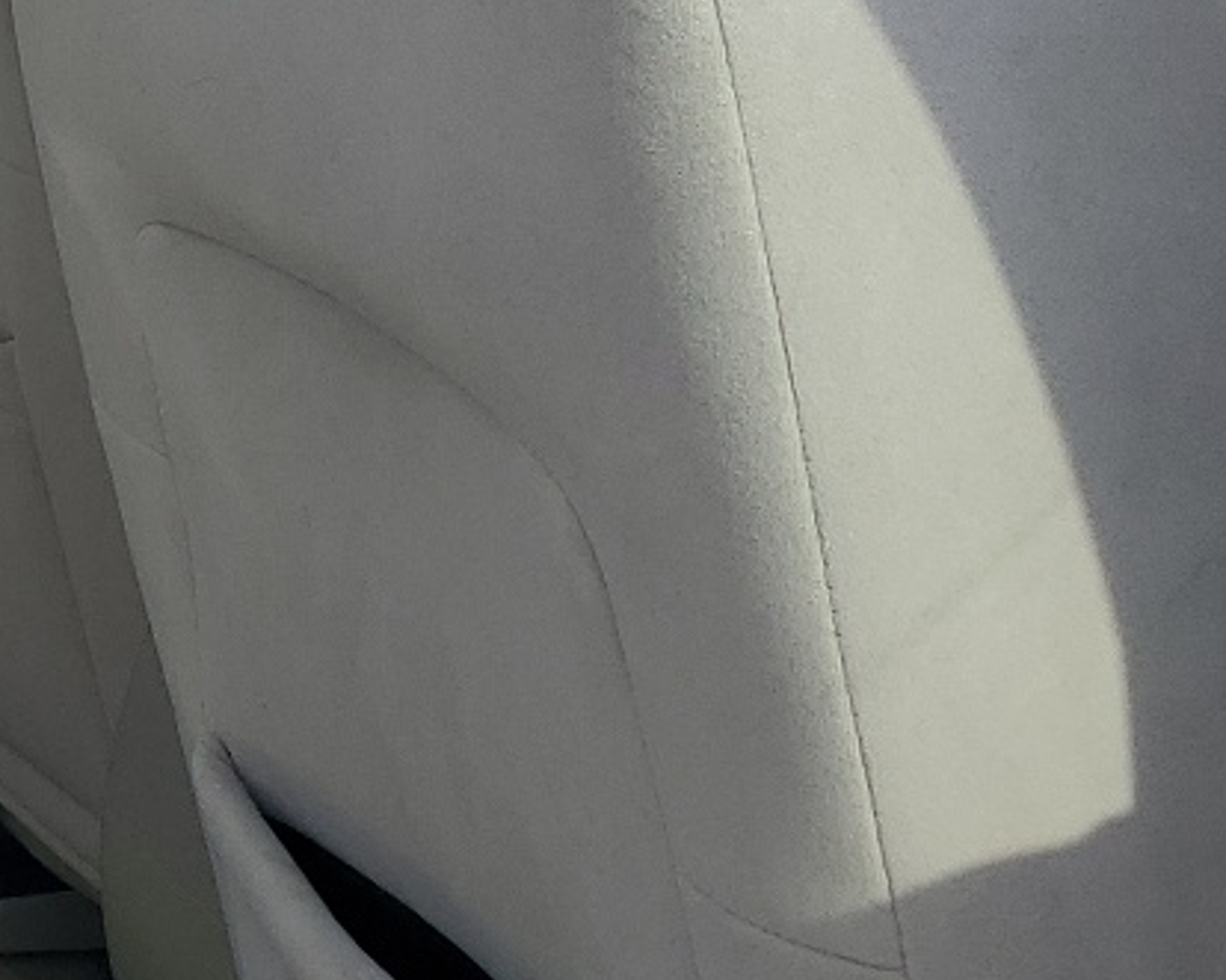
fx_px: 3555
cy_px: 554
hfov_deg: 16.9
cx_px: -844
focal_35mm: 98
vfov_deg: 15.7
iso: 50
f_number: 1.5
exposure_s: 1/1250
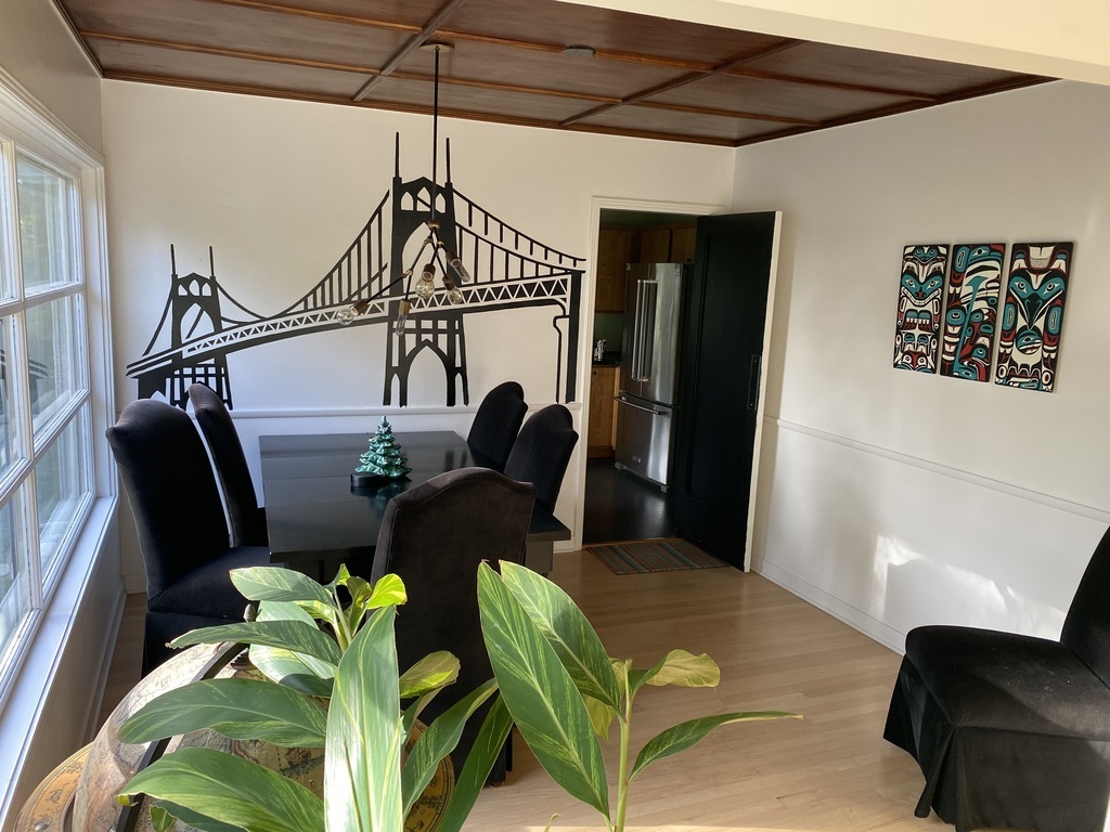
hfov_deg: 67.3
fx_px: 834
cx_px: 555
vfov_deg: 53.1
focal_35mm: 26
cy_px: 416
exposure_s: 1/121
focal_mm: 4.25
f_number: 1.8
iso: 125
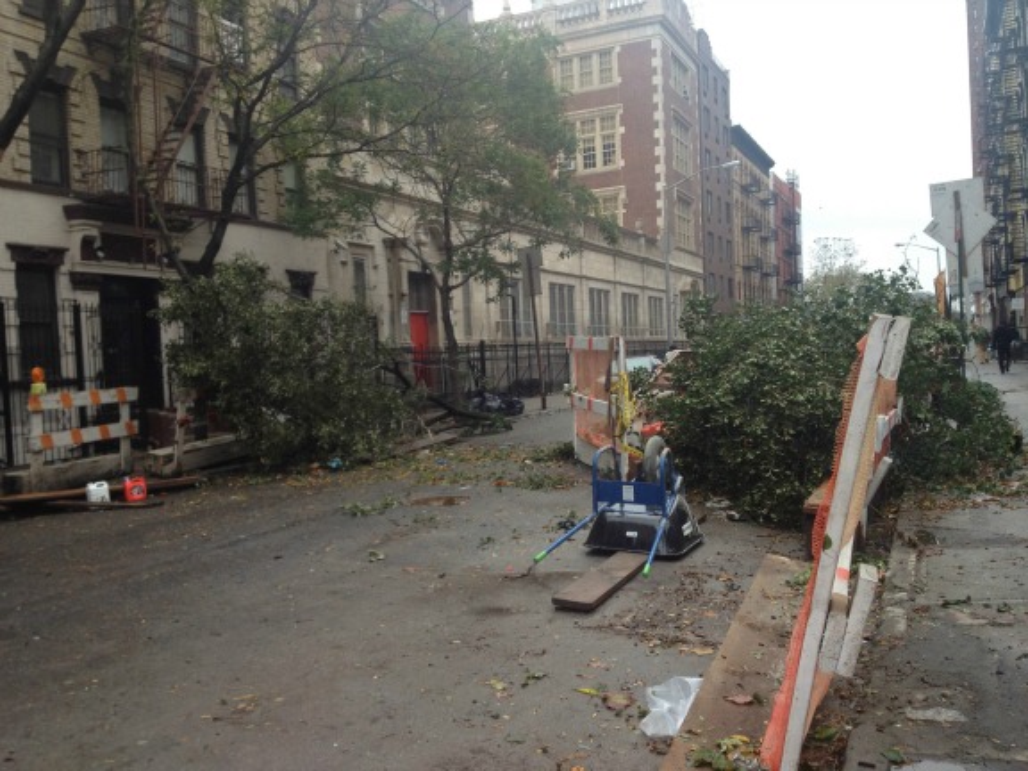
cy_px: 386
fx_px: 1039
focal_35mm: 35
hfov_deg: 52.6
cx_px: 514
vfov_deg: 40.7
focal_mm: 4.28
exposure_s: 1/152
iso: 64
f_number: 2.4
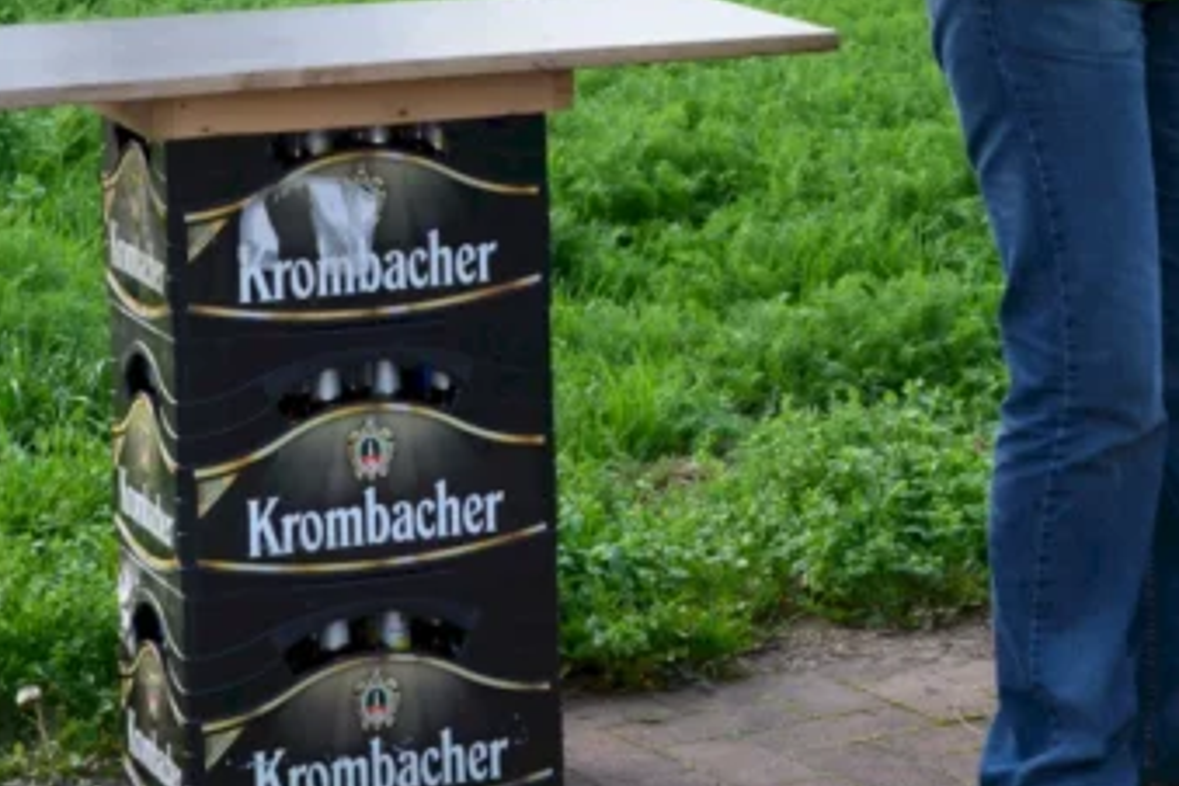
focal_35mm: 159
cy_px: 9
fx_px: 5191
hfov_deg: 12.9
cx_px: 974
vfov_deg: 8.6
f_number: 10
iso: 400
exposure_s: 1/200
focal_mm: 35
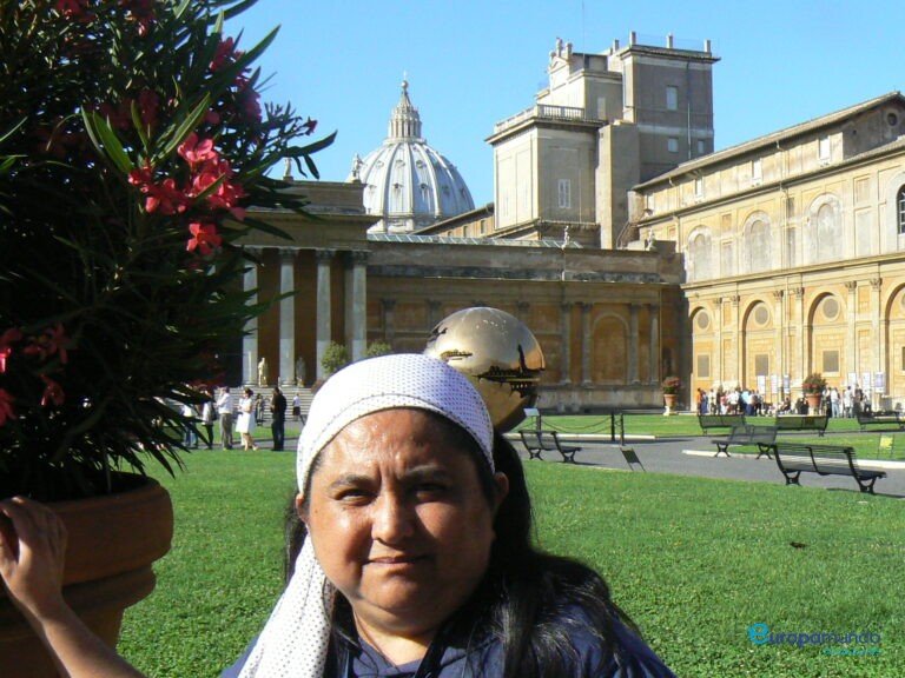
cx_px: 452
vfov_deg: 30.9
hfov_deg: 40.4
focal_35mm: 47
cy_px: 339
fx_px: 1229
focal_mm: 6
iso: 200
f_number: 8
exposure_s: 1/500
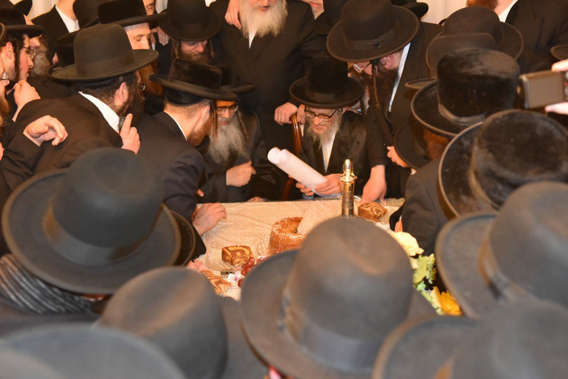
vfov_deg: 28.1
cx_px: 284
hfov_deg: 41.1
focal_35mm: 48
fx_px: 757
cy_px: 190
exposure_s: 1/80
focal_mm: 48
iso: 3200
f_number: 3.2
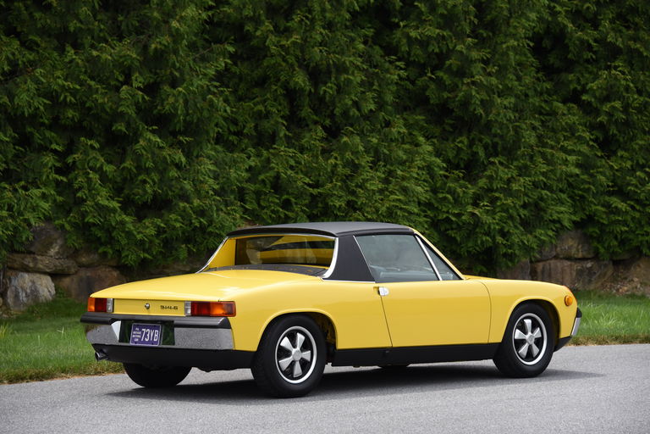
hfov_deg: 17.6
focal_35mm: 116
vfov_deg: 11.8
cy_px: 217
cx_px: 325
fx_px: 2094
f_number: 6.3
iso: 1250
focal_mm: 116
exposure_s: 1/4000
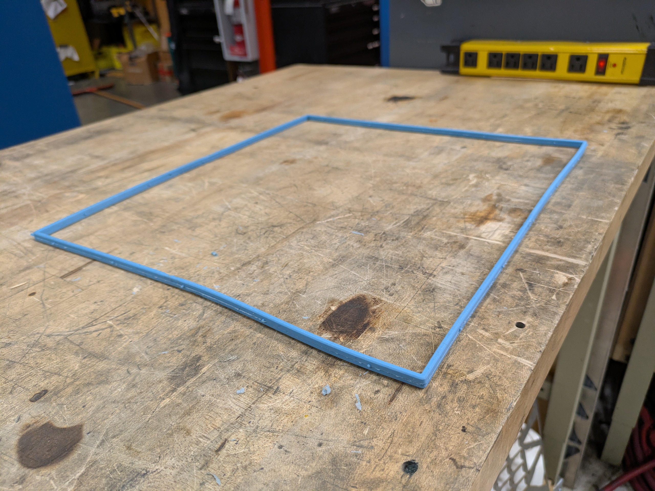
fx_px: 473
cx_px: 328
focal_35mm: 25
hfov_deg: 69.4
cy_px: 246
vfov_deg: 54.9
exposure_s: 1/60
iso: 287
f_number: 1.89
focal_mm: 5.43
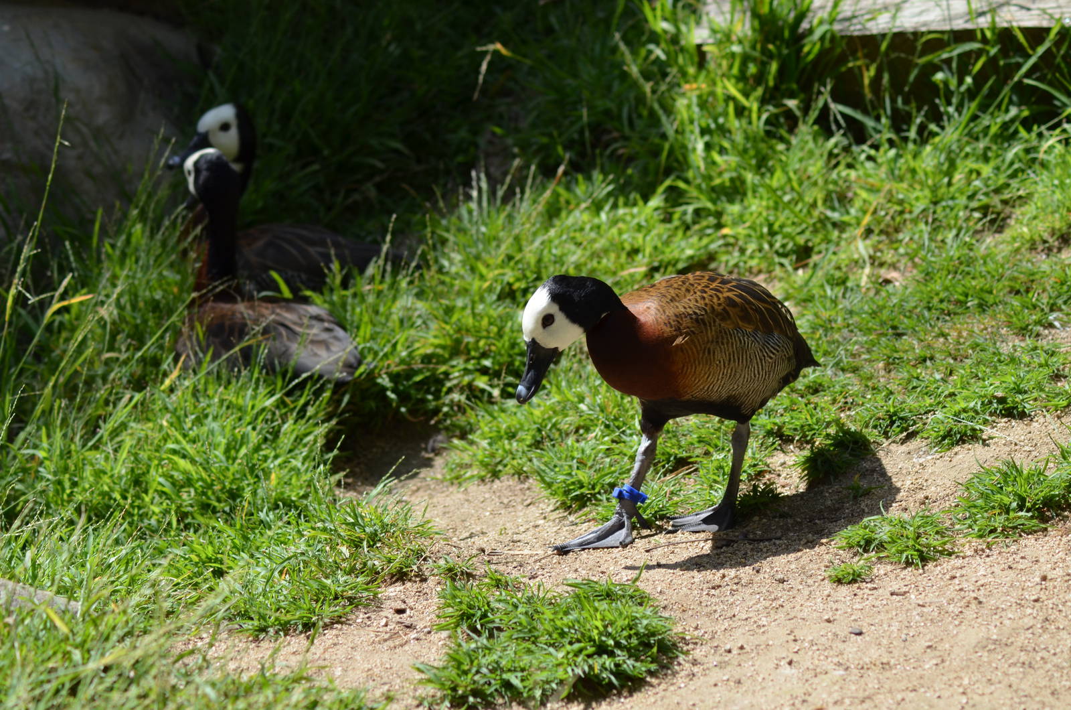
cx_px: 536
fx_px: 5344
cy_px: 355
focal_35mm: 180
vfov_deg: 7.6
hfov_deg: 11.4
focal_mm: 120
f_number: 5.6
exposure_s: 1/500
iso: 220
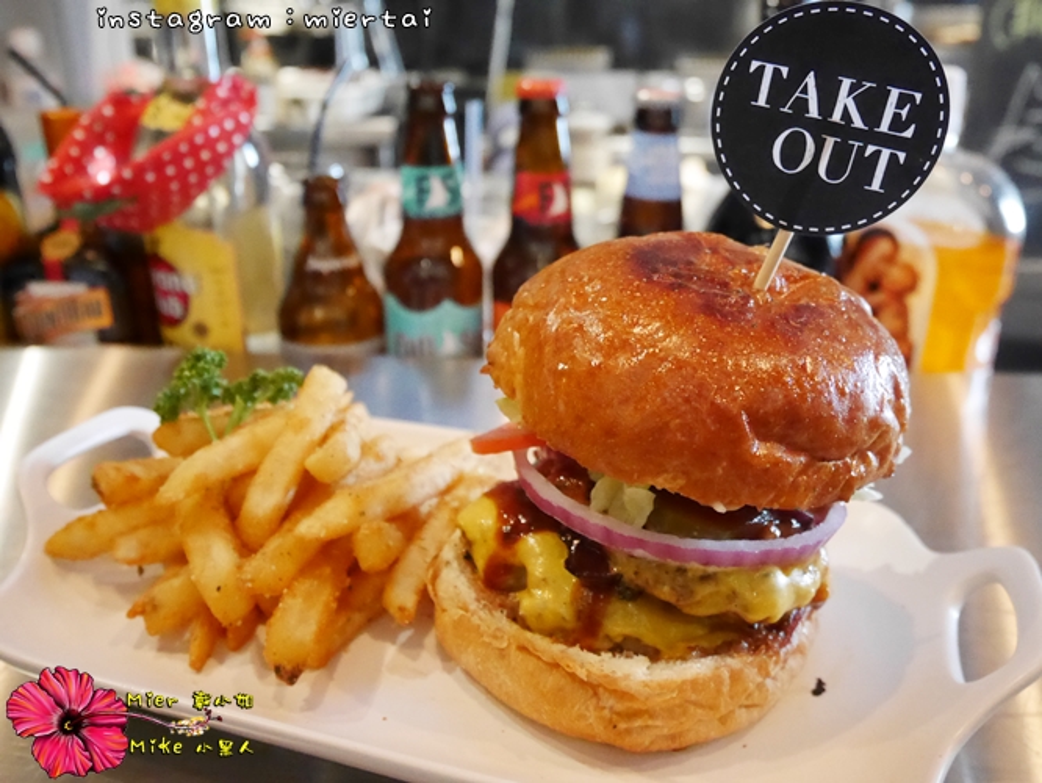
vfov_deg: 44.2
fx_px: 964
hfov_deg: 56.8
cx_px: 521
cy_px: 392
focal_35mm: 32
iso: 6400
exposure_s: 1/50
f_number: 3.9
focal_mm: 16
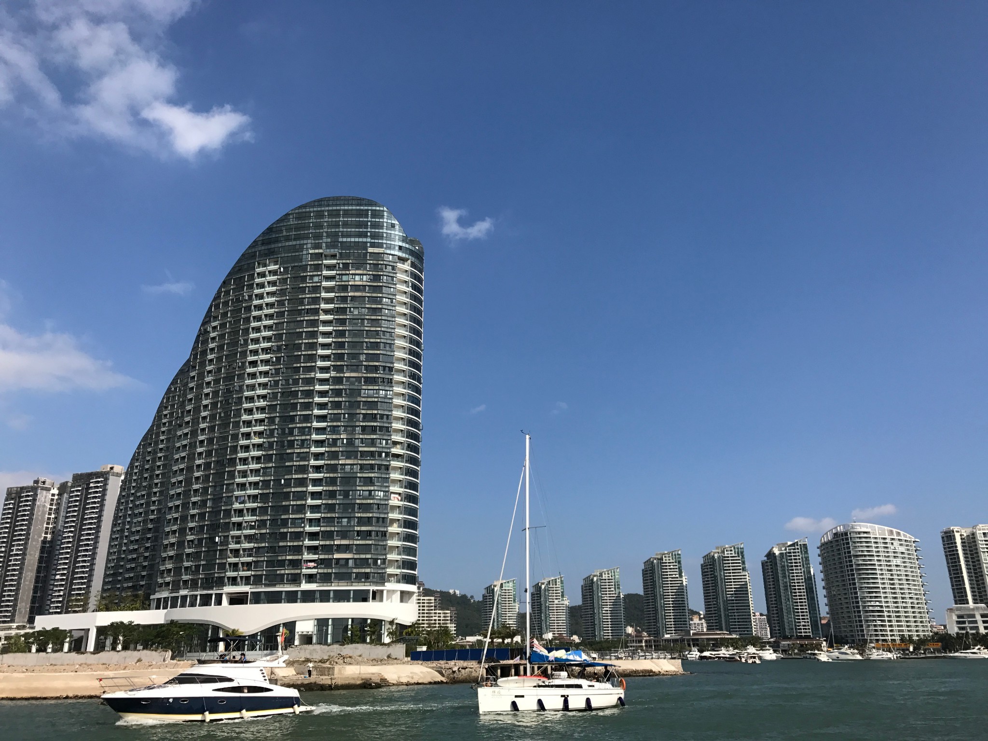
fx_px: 799
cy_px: 370
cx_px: 494
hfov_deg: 63.4
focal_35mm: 28
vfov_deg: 49.7
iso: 20
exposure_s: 1/3300
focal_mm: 3.99
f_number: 1.8
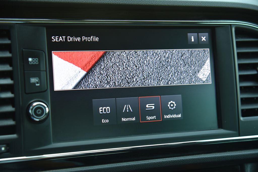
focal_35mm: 66
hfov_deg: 30.5
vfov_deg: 20.6
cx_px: 129
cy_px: 86
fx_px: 473
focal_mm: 66
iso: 500
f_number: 4.5
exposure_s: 1/80
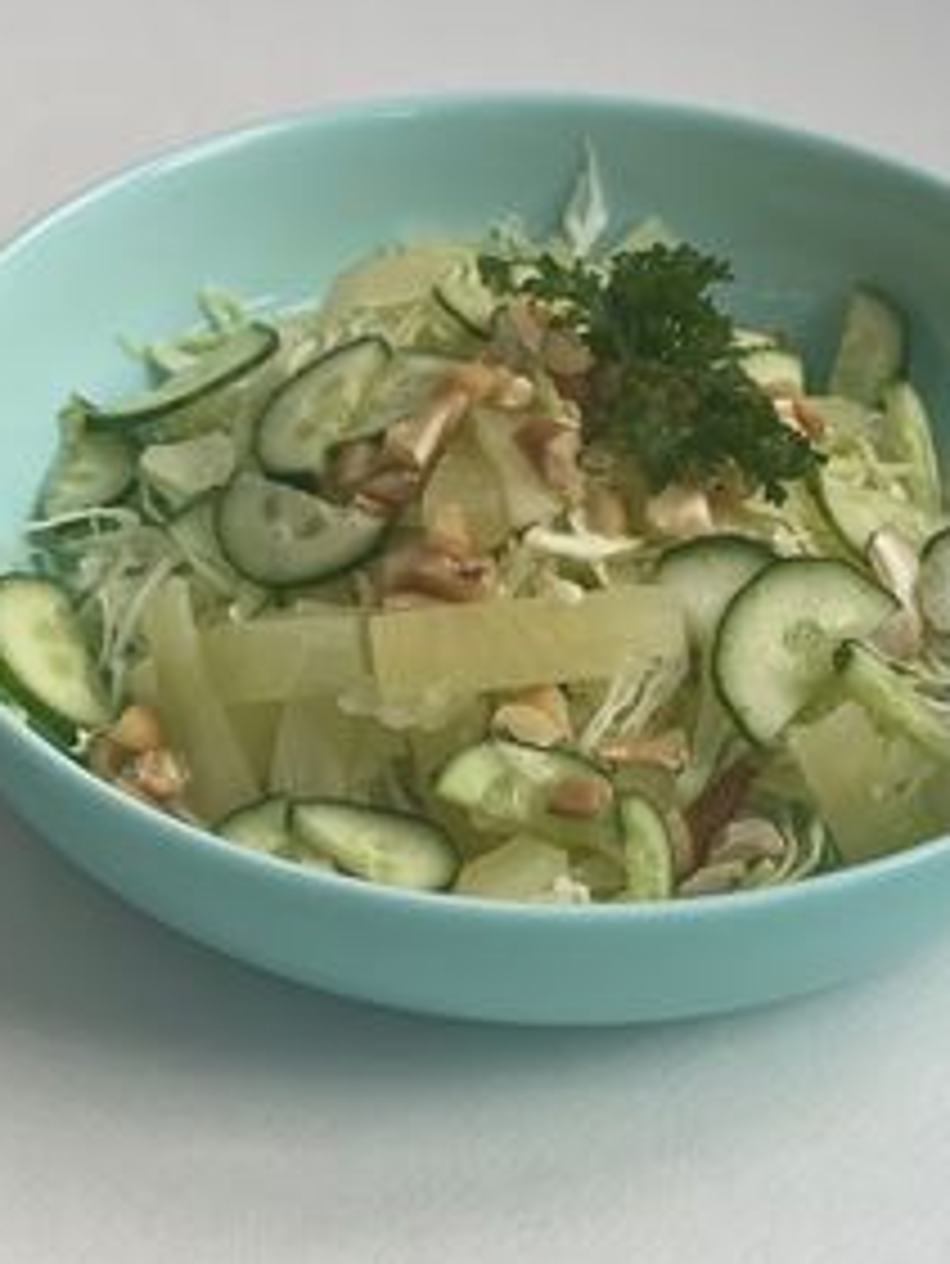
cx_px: 554
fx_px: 2889
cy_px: 515
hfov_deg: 18.7
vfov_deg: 24.7
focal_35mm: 79
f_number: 2
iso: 50
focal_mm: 6
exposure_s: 1/122
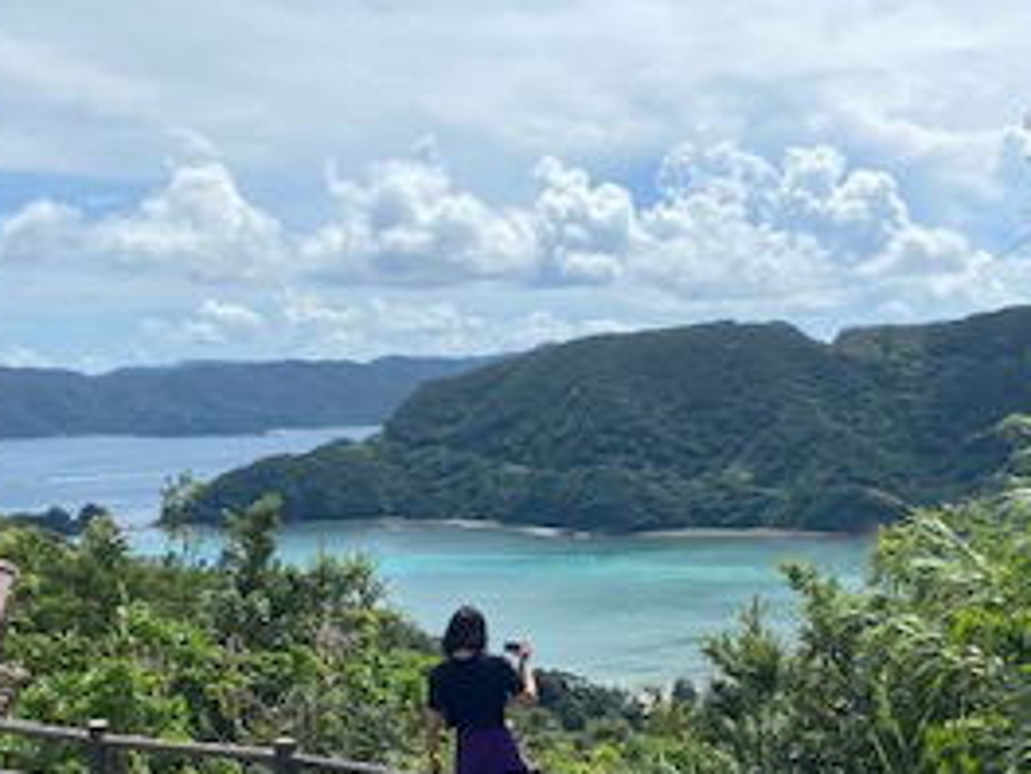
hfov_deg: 30.7
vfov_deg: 23.3
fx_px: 1876
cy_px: 407
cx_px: 566
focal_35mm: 63
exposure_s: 1/4808
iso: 32
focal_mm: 4.25
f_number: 1.8
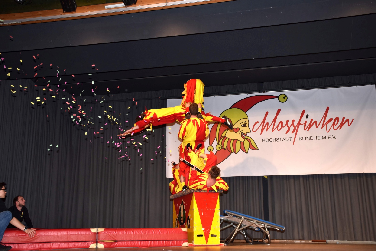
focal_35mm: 40
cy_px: 126
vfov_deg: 33.0
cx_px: 188
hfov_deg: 47.9
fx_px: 423
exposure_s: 1/200
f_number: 6.3
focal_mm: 27
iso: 400
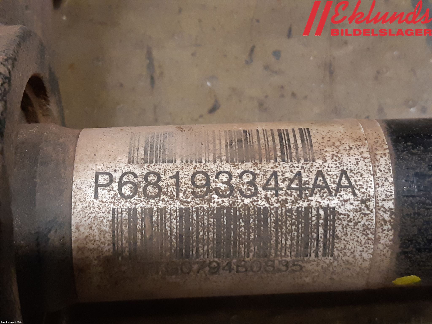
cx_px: 216
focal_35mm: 26
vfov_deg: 53.1
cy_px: 162
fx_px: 324
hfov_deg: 67.3
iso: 250
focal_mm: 3.93
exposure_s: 1/50
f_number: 1.7
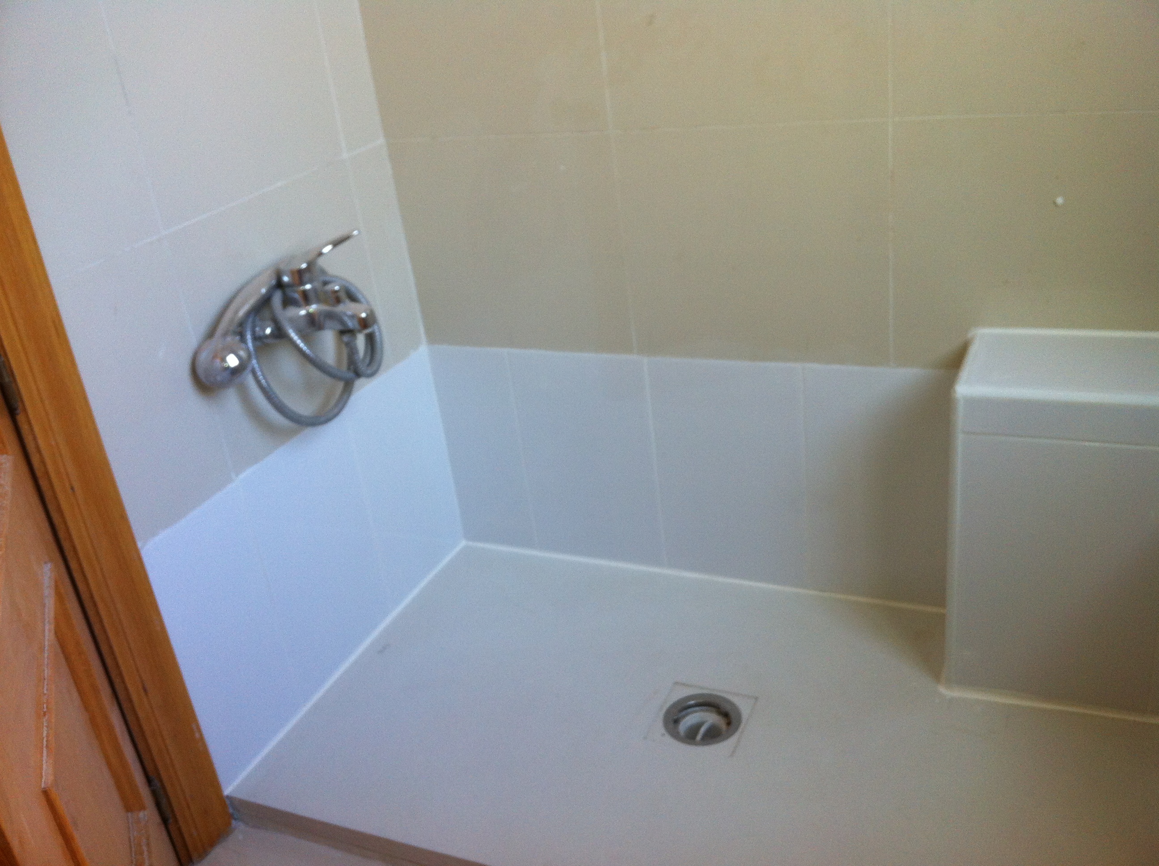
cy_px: 433
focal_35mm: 35
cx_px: 580
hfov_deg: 52.7
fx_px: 1170
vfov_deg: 40.6
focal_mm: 3.85
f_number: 2.8
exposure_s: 1/40
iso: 80
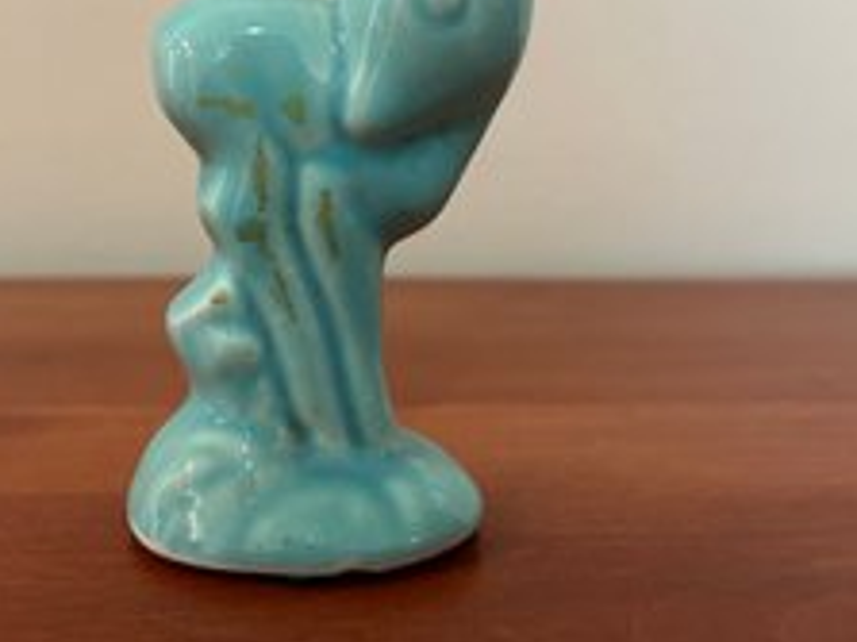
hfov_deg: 46.2
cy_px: 183
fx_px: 990
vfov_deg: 35.3
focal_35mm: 40
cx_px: 302
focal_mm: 5.7
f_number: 1.5
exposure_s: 1/60
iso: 500
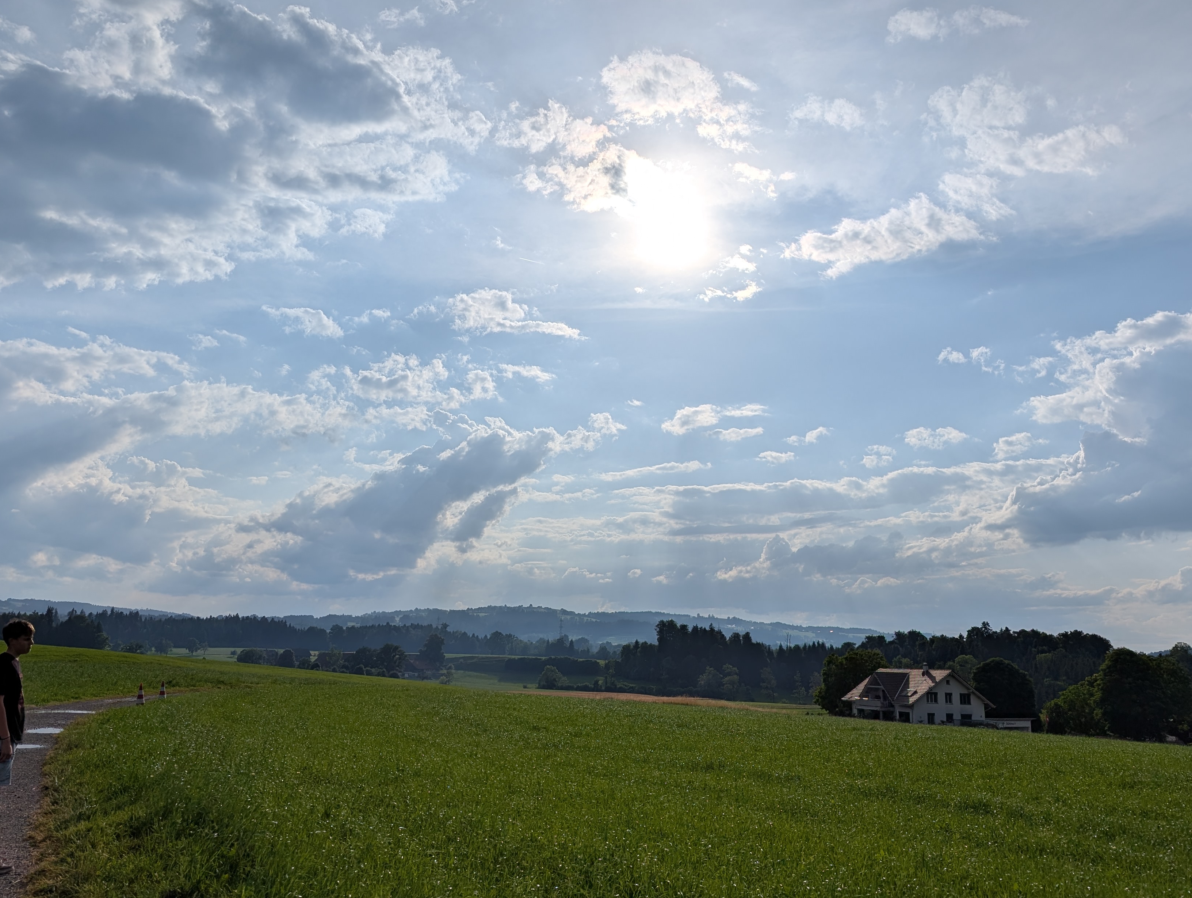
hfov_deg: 59.9
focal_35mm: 30
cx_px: 579
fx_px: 1035
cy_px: 423
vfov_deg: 46.9
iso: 21
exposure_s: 1/9901
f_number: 1.68
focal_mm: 6.9
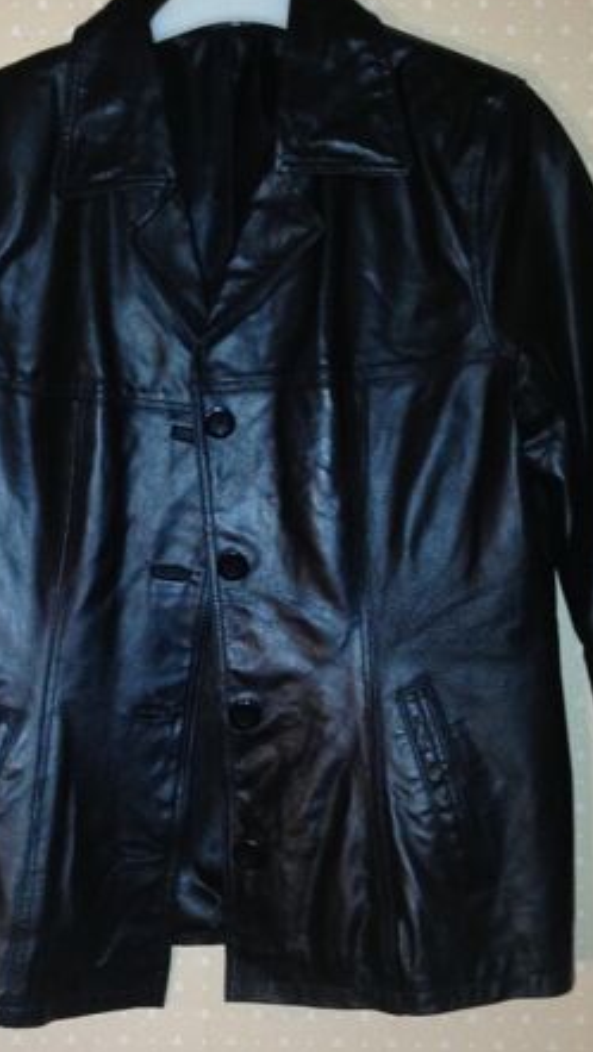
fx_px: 1452
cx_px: 241
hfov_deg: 23.1
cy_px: 533
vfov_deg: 39.8
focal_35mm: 52
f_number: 2.4
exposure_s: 1/17
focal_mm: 4.12
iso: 160
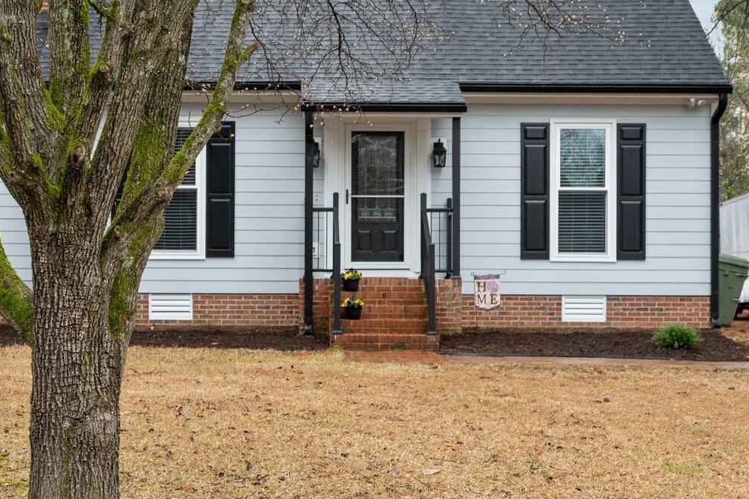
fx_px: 1498
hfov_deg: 27.9
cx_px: 267
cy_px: 225
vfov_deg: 18.9
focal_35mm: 72
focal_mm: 35
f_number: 4
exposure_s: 1/200
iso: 1250
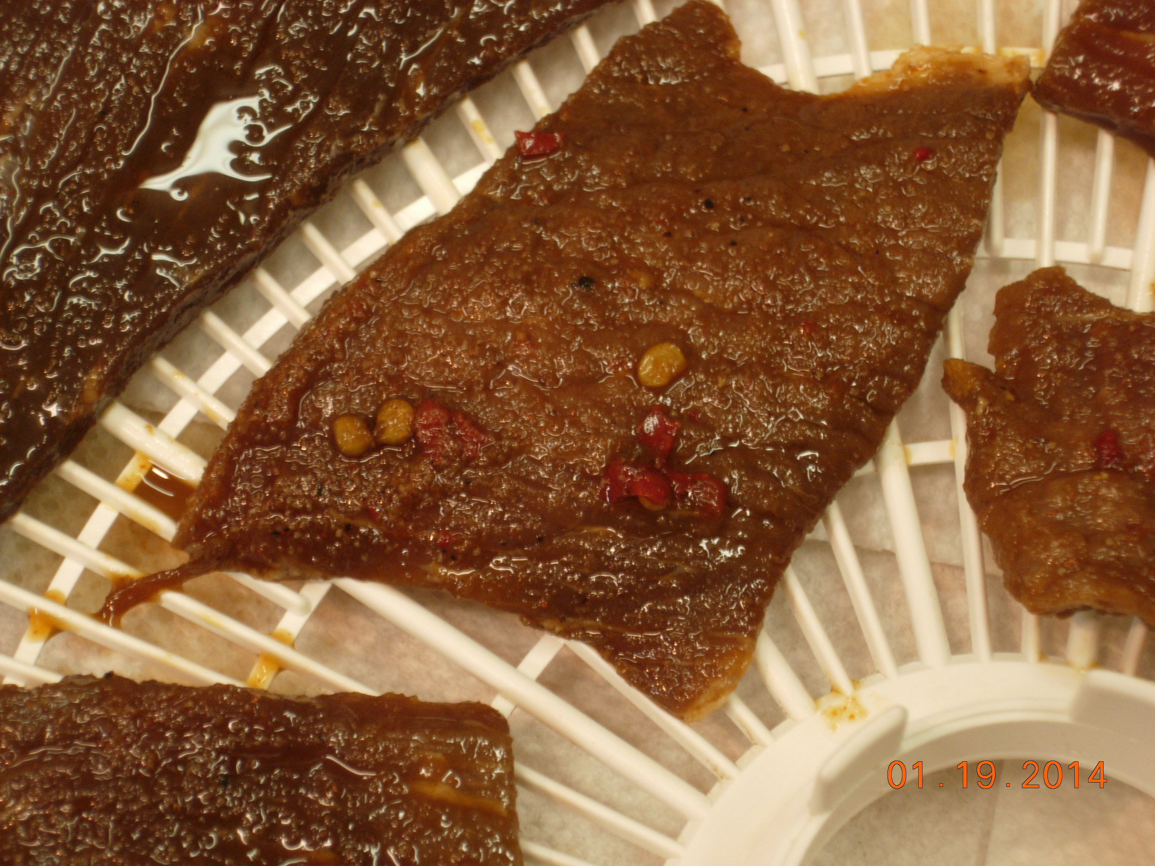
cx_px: 578
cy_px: 433
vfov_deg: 14.4
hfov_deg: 19.1
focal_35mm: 103
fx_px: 3437
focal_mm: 21.5
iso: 112
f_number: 4.7
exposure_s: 1/4
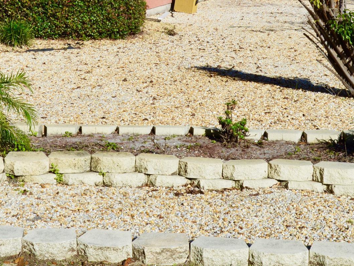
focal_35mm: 81
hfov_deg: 24.0
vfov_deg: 17.7
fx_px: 828
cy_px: -4
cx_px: 128
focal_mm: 20
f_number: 11
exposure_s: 1/500
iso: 360
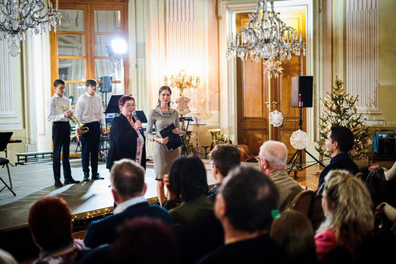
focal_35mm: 50
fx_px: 550
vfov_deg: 27.0
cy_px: 132
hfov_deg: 39.6
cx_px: 198
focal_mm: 50
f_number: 2
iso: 12800
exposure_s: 1/1000
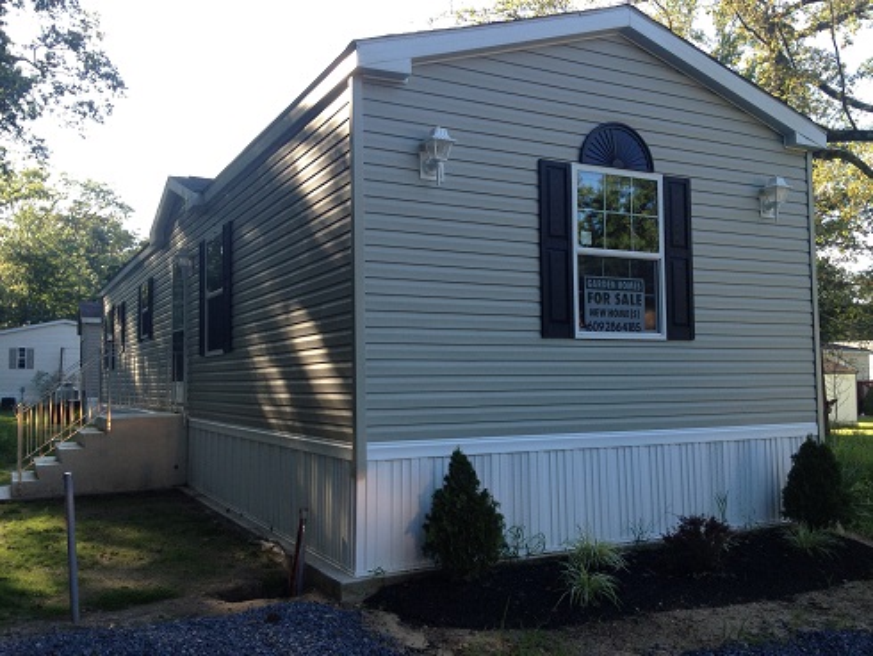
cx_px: 436
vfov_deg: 40.7
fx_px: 883
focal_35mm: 35
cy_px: 328
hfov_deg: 52.6
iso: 50
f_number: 2.4
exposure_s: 1/224
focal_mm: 4.28
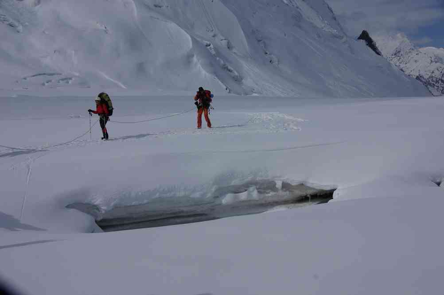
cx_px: 222
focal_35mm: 49
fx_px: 599
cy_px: 148
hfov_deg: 40.7
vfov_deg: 27.7
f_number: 9.5
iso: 100
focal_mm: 32.4
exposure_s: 1/750
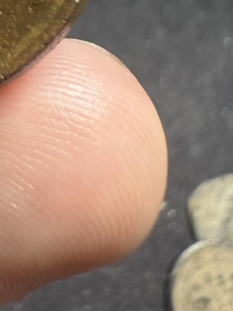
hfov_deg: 20.1
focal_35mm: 66
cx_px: -84
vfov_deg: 25.8
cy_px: -76
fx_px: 593
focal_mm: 2.22
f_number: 2.2
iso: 250
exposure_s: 1/99
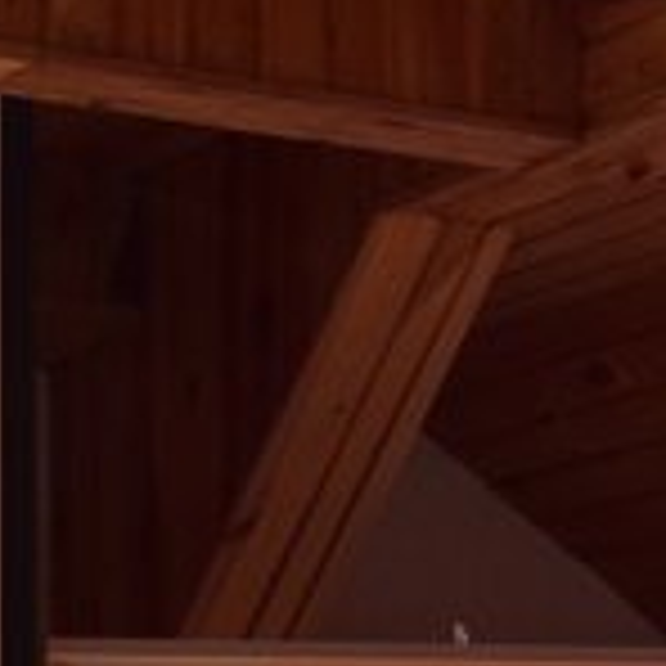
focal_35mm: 217
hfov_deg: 8.0
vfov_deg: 8.0
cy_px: 652
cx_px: 112
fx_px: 4723
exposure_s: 1/15
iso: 1000
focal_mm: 28
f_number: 6.3
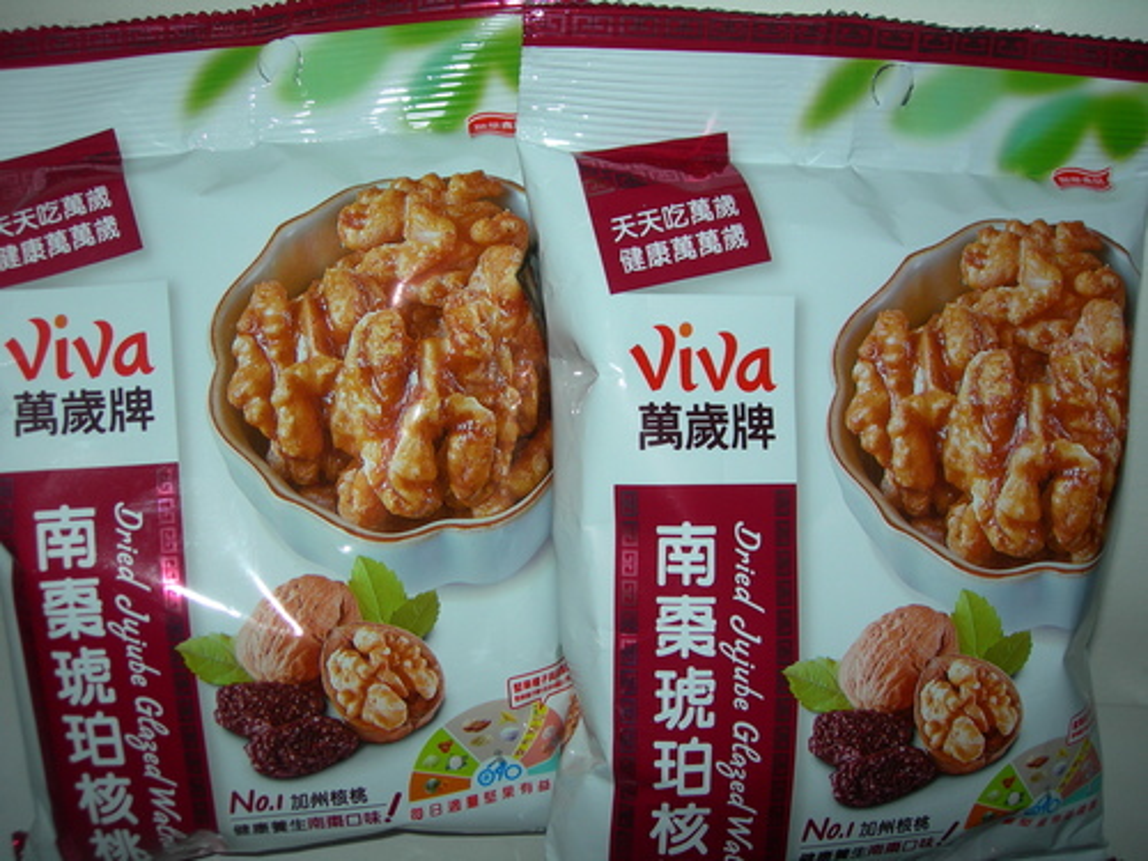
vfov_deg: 37.7
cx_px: 574
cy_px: 430
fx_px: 1260
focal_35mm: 38
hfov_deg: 49.0
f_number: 2.8
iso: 50
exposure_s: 1/60.1
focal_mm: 7.8
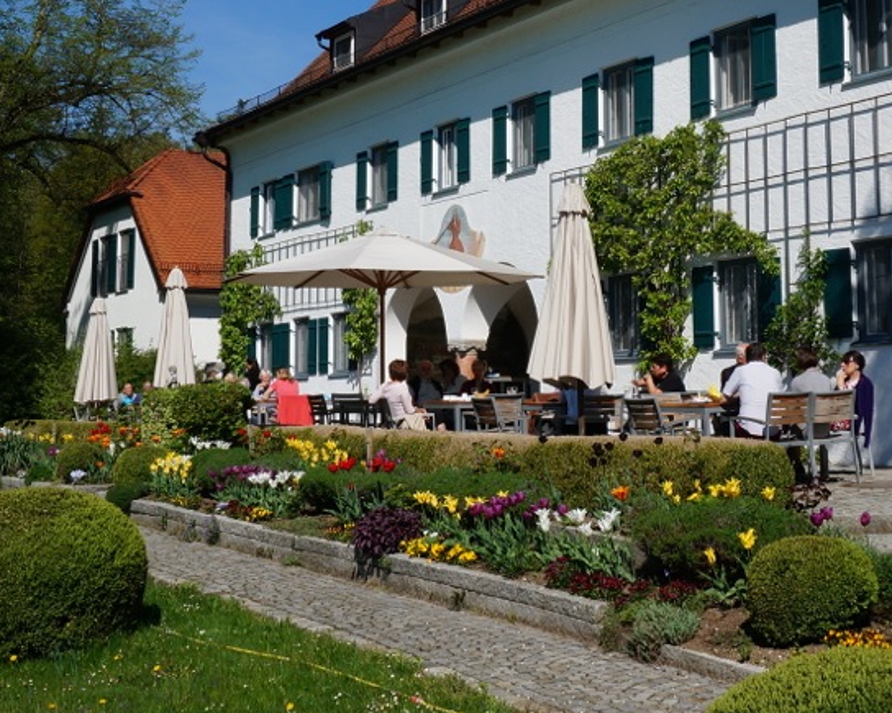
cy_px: 180
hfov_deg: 30.5
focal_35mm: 62
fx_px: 1636
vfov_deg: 24.3
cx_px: 508
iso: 100
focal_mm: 20
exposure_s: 1/160
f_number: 13
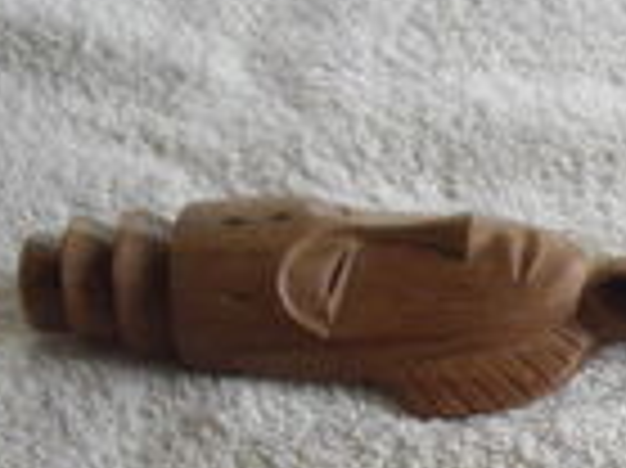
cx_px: 941
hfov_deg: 14.1
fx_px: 2367
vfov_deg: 11.2
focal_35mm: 131
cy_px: 486
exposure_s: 1/60
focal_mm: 7.9
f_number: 2.8
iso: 200
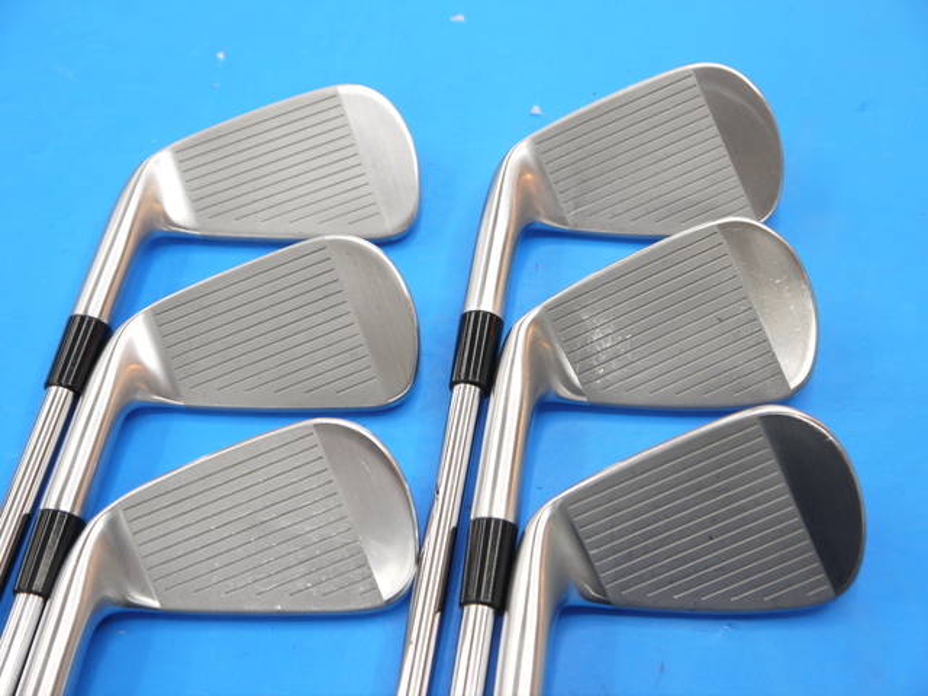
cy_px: 348
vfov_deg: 30.3
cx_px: 464
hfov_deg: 39.7
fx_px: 1287
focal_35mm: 48
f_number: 4.5
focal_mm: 24
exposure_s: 1/60
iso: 250
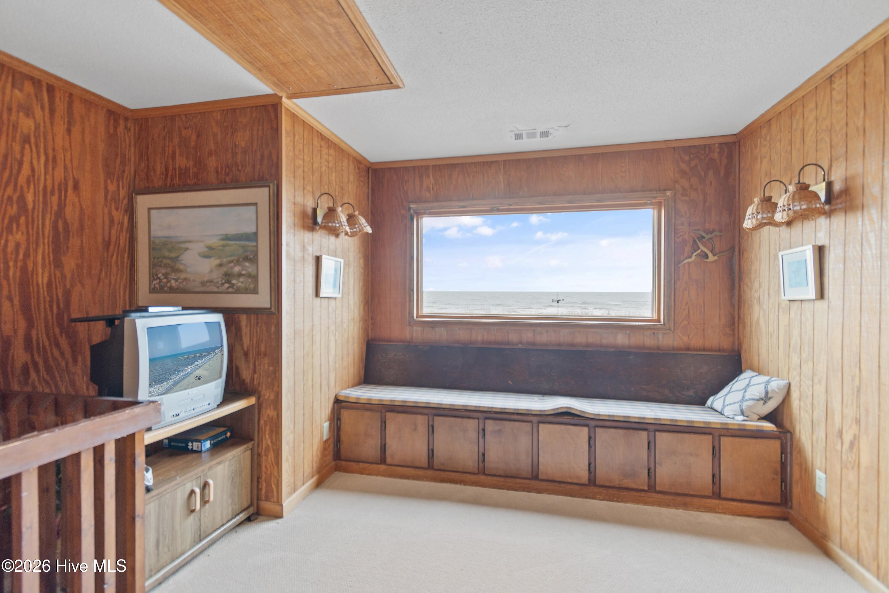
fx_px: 370
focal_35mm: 15
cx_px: 444
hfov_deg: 100.4
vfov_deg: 77.3
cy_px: 296
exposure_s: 1/4
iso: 100
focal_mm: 10
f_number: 4.5
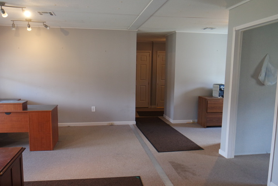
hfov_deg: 63.6
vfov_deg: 45.0
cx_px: 131
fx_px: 224
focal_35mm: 29
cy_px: 97
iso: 400
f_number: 3.5
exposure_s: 1/30
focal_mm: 9
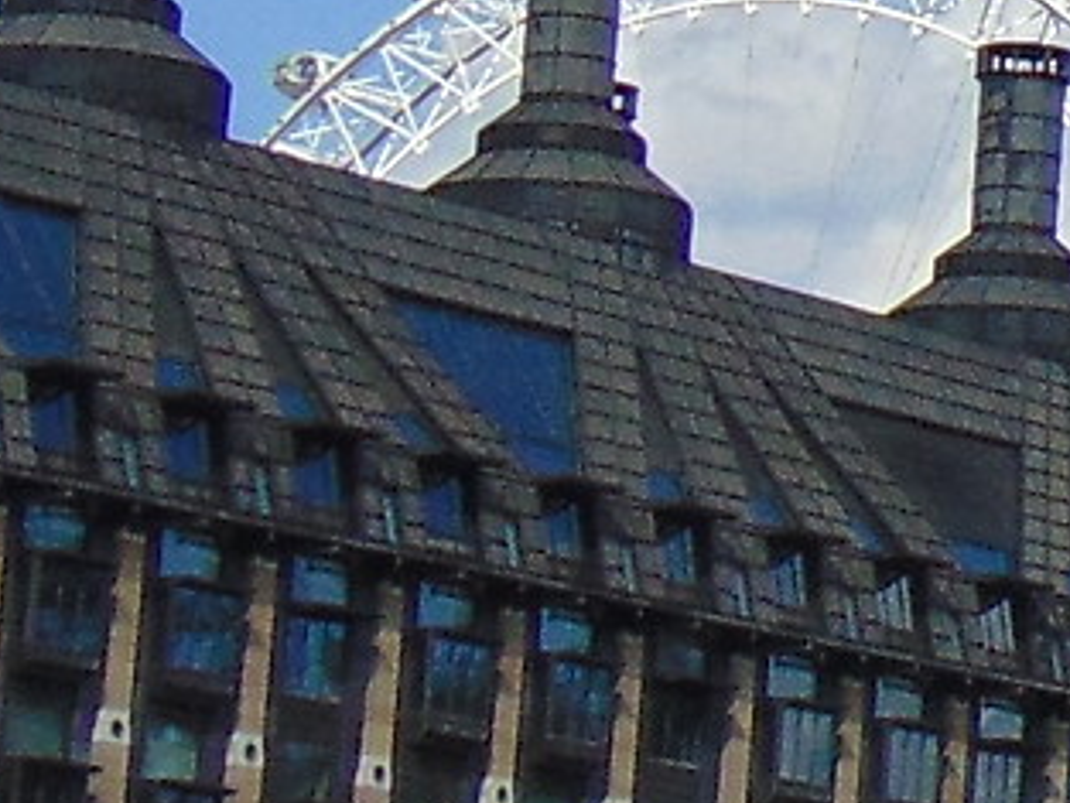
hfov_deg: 6.7
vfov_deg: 5.5
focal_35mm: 268
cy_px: -229
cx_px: 3121
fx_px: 8287
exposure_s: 1/250
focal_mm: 6.3
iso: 80
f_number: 8.3
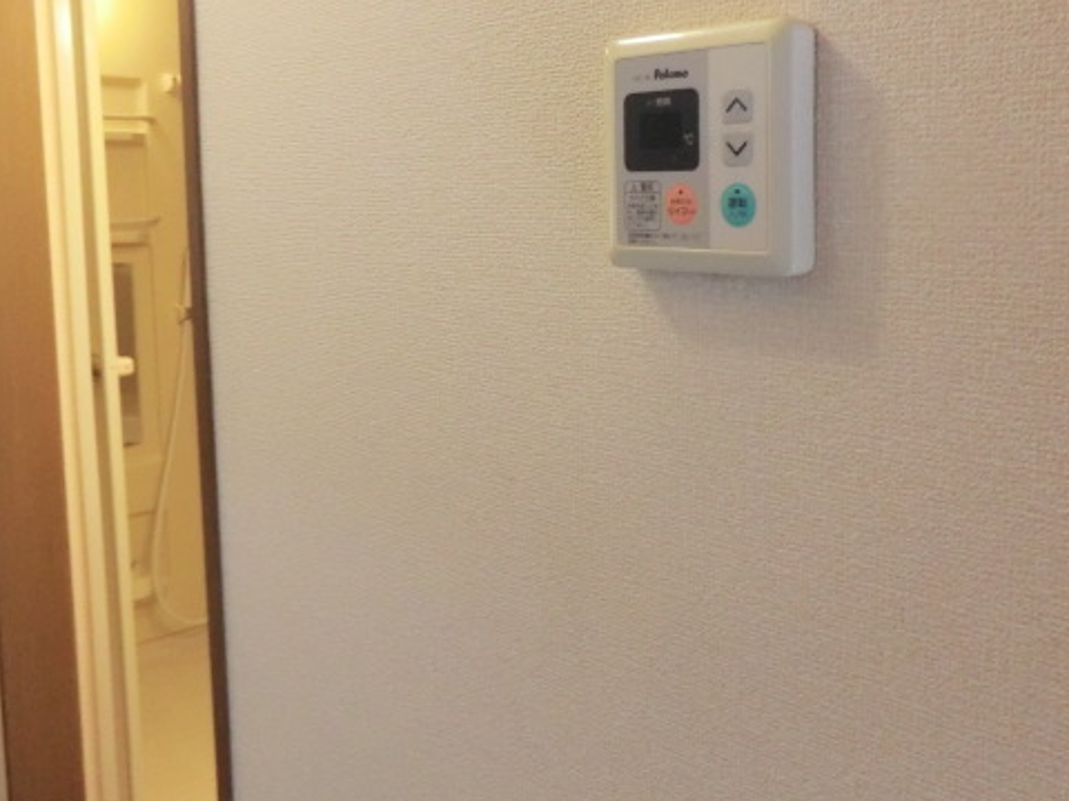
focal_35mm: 32
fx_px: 988
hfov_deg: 56.2
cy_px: 300
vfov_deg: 43.8
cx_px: 657
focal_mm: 4.3
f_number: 3.2
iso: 640
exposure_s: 1/60
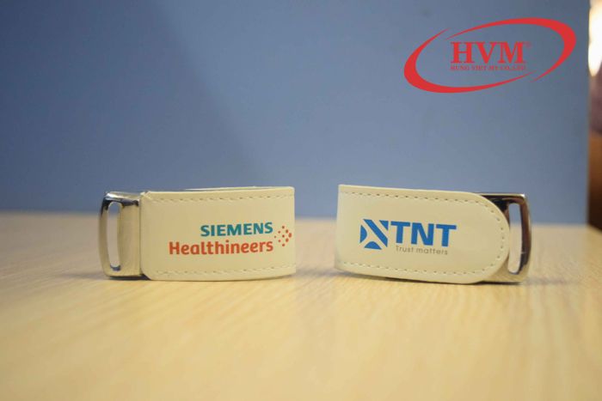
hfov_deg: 46.4
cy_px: 200
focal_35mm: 42
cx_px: 301
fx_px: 702
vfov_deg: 31.9
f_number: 4.2
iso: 3200
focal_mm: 28
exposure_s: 1/60
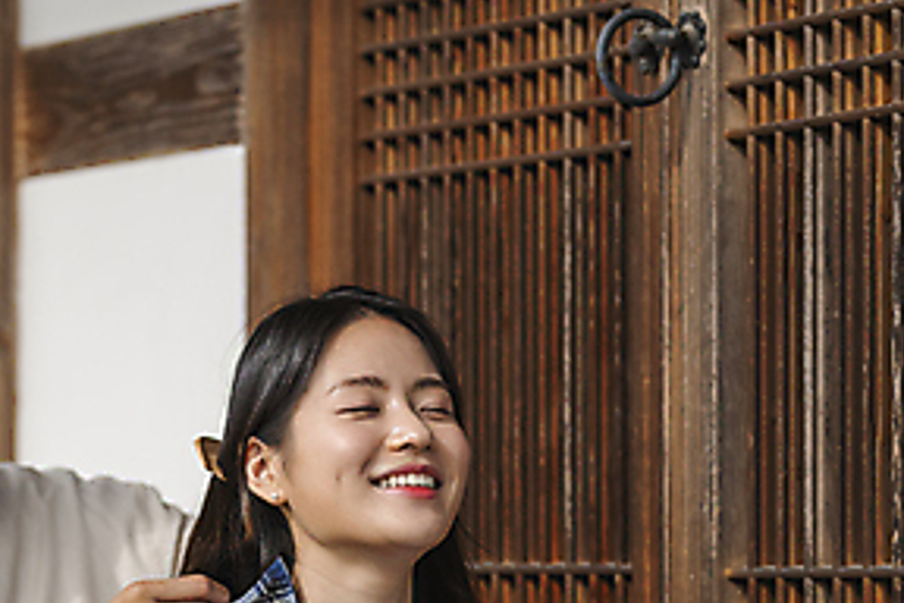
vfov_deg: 7.7
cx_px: 132
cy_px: 609
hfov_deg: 11.6
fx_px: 4444
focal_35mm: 177
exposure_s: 1/3200
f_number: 2.2
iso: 200
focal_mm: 85
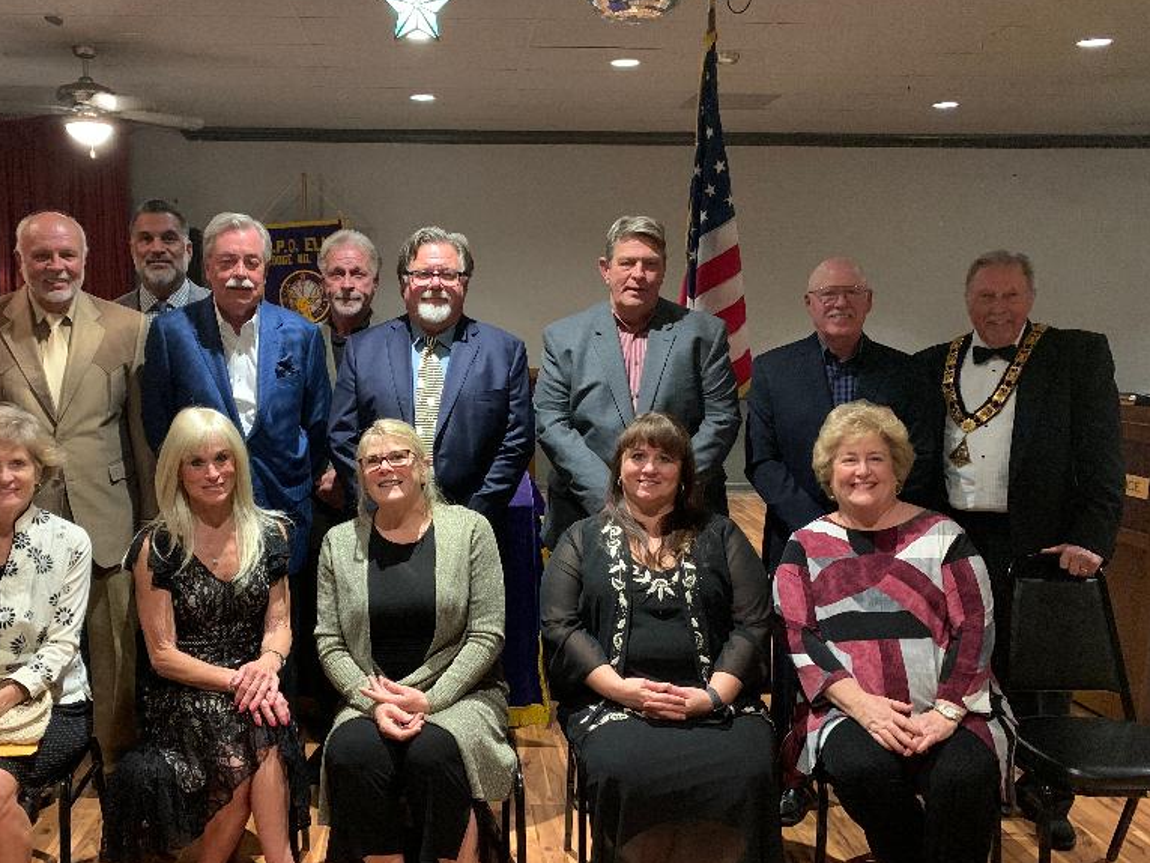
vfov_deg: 41.7
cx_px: 463
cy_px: 496
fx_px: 1130
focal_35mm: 34
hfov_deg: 53.6
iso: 800
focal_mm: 4.25
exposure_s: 1/30
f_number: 1.8
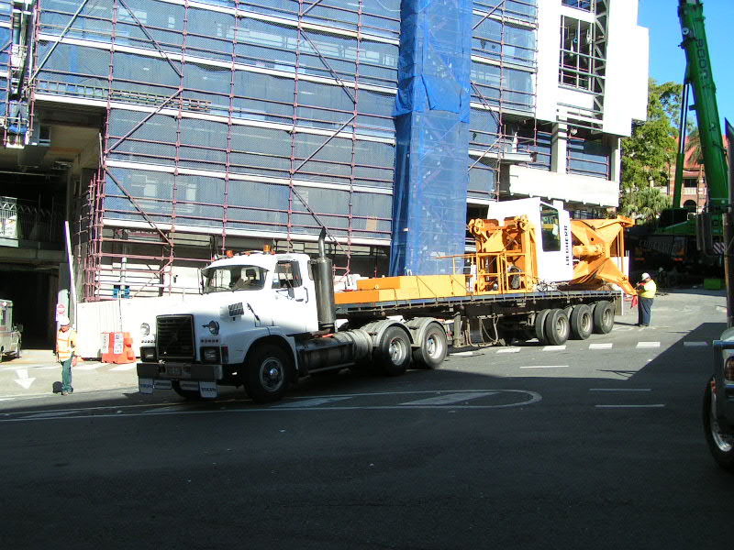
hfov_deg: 49.0
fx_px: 806
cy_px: 275
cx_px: 367
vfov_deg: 37.7
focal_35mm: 38
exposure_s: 1/250
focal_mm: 5.8
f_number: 5.6
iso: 50
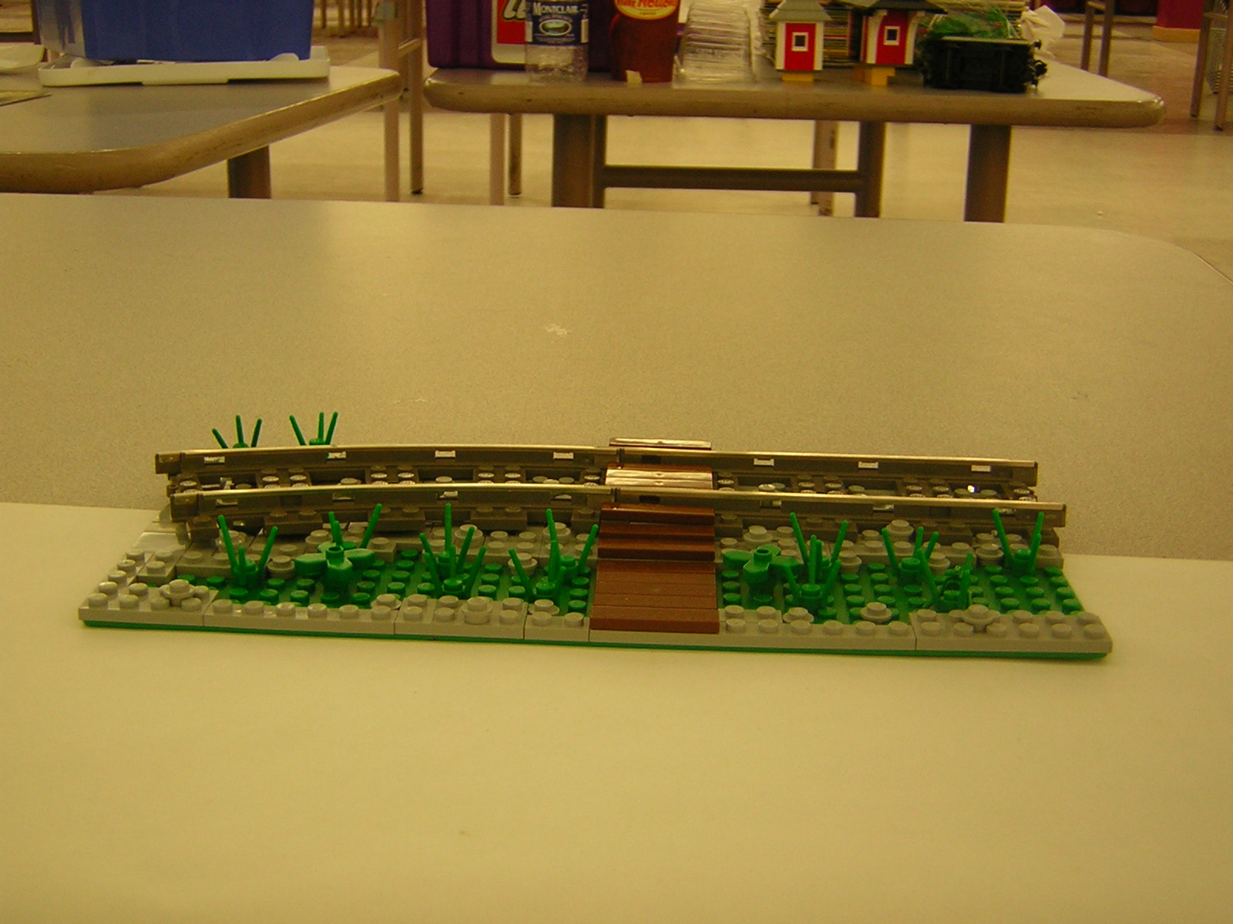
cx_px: 616
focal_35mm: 47
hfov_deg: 40.4
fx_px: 1674
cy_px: 462
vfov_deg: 30.9
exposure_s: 1/8
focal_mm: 6.1
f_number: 2.9
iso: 50
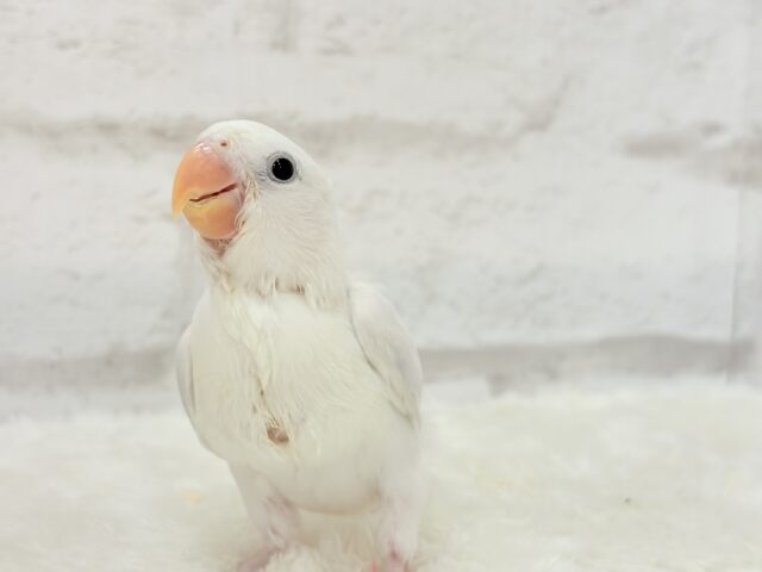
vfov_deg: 28.0
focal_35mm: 52
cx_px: 381
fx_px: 1145
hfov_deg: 36.8
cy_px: 286
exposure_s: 1/100
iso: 64
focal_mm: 5.96
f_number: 1.6
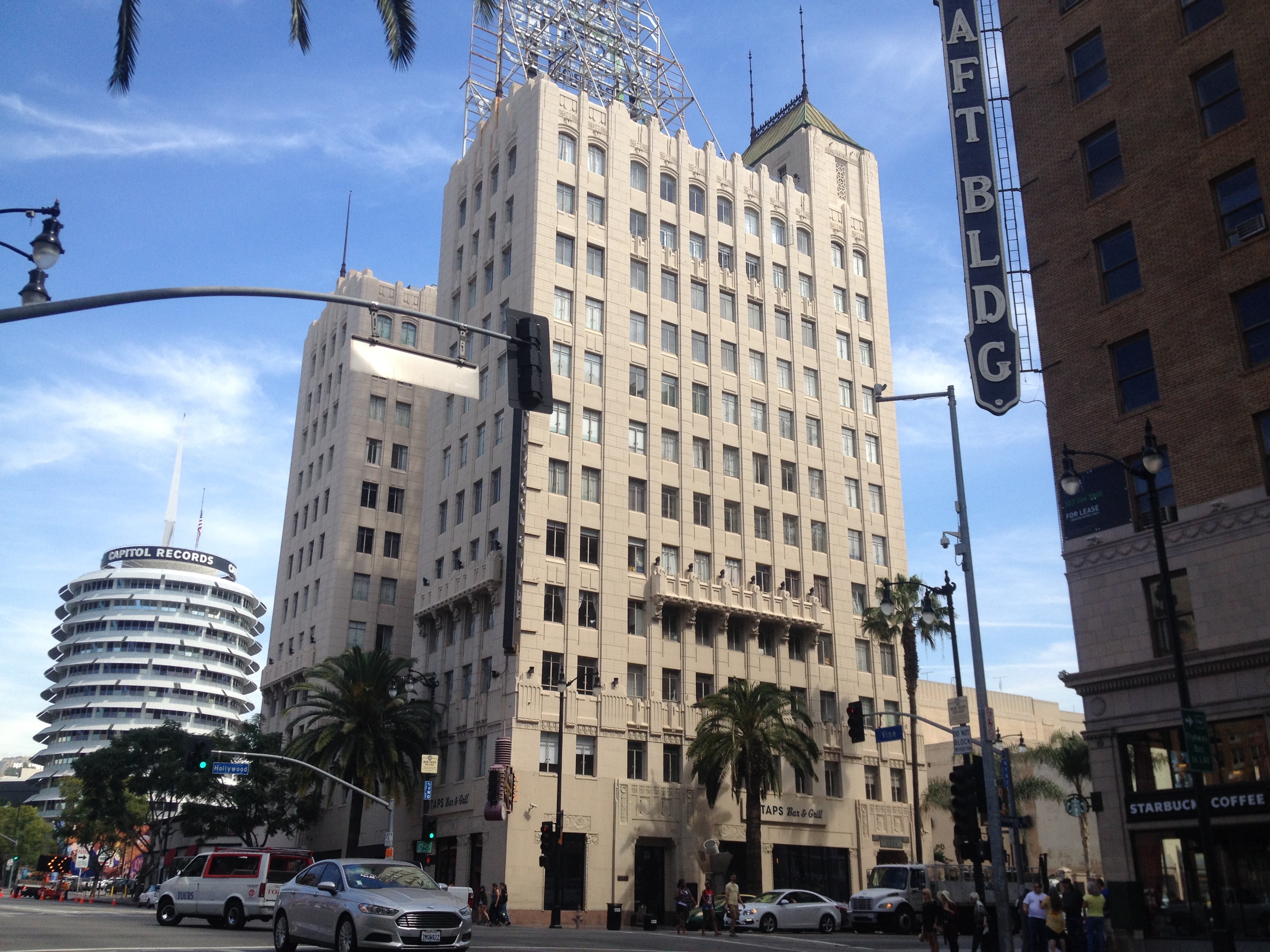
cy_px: 476
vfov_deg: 40.7
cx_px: 635
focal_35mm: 35
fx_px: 1284
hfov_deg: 52.6
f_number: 2.4
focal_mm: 4.28
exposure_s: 1/876
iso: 50
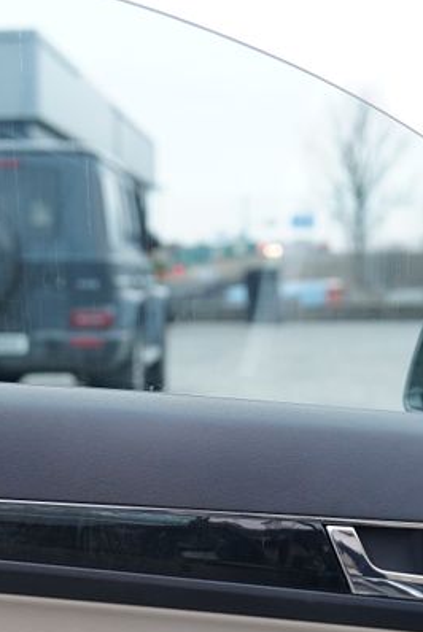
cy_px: 538
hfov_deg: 15.2
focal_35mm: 90
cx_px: 146
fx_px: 1583
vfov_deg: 22.2
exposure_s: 1/160
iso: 1600
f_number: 3.2
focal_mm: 35
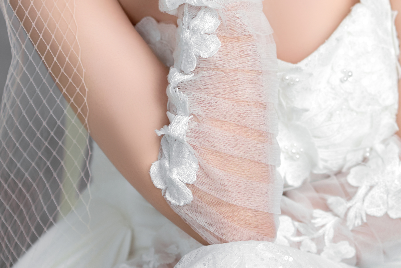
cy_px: -72
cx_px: 266
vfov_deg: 4.6
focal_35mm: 298
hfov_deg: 6.9
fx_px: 3319
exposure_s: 1/250
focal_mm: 135
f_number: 3.5
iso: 500
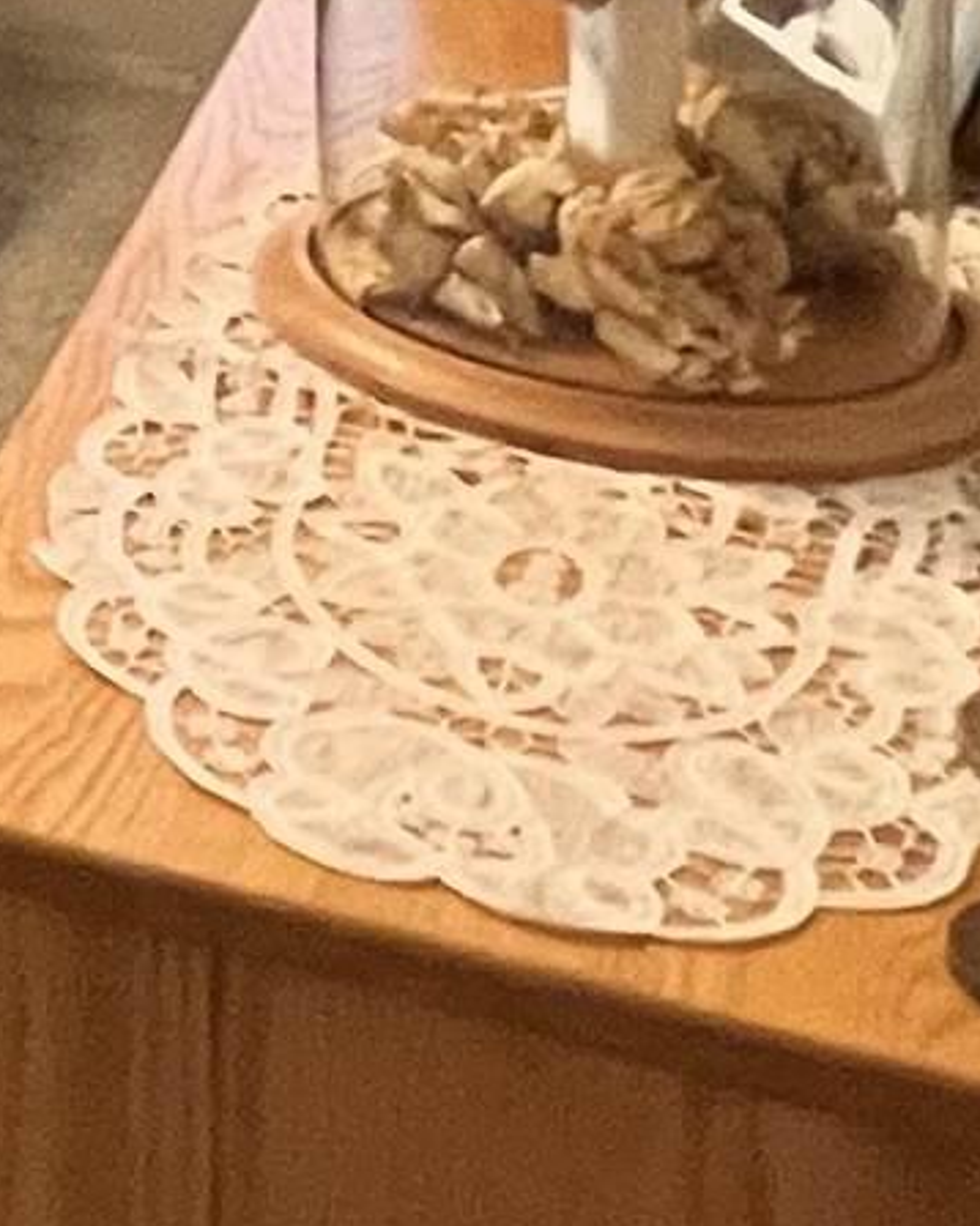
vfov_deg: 18.6
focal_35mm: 87
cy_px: -777
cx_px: -1158
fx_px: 3156
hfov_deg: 14.0
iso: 500
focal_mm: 1.57
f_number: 1.8
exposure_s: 1/60
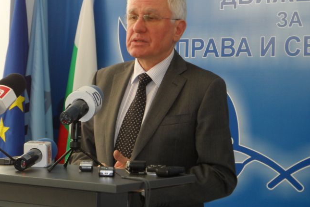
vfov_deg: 12.6
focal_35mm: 109
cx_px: 155
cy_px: 90
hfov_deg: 18.8
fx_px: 939
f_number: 4.6
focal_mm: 17
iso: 200
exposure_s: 1/45
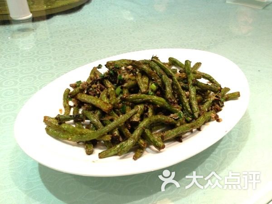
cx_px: 136
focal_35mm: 35
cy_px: 102
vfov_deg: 40.7
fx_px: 275
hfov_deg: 52.6
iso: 250
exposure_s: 1/20
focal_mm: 4.28
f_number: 2.4
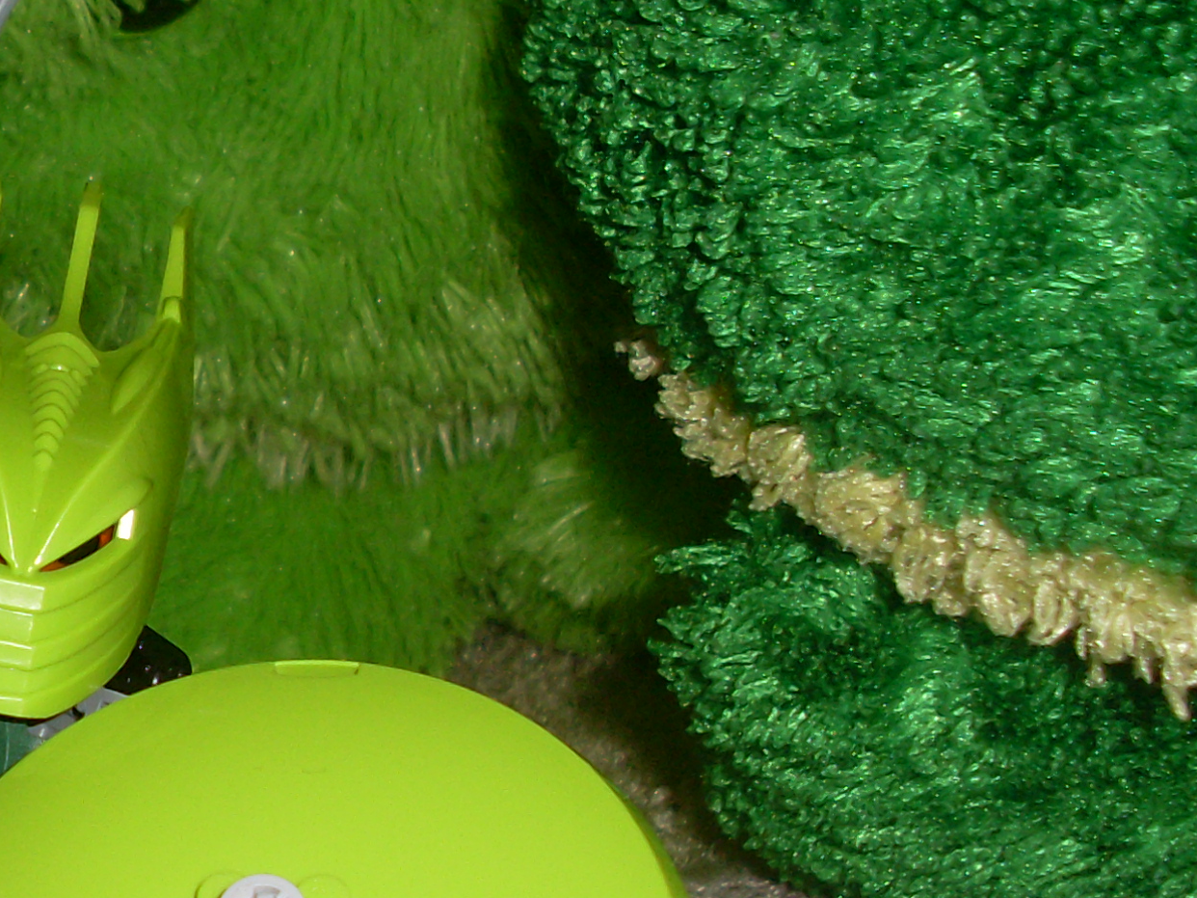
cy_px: 600
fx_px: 3250
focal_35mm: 94
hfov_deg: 19.9
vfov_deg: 15.7
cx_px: -132
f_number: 7.7
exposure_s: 1/45
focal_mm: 6.3
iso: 100
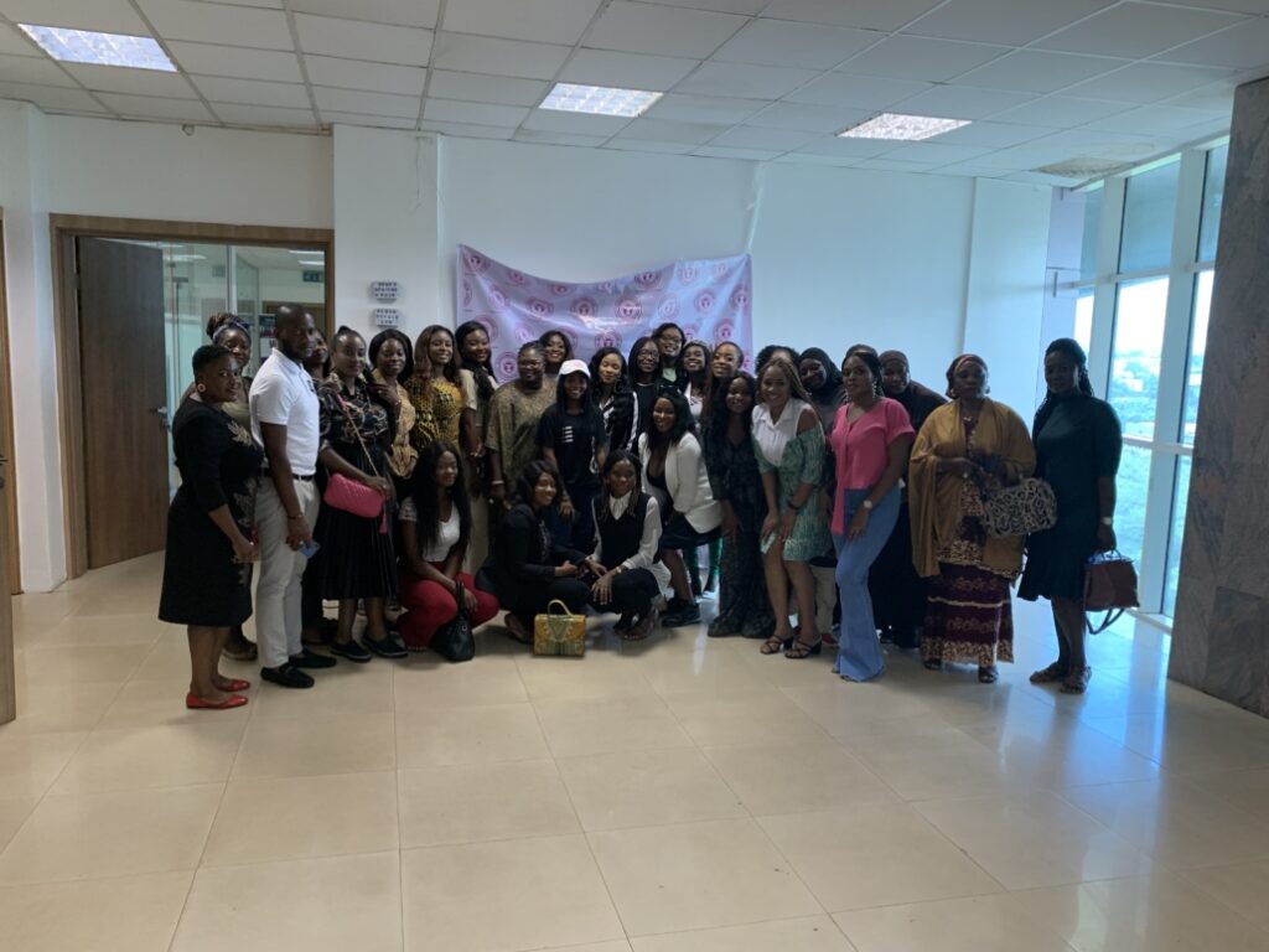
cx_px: 634
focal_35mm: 26
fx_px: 953
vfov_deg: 53.1
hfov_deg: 67.3
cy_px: 476
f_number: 1.8
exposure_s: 1/50
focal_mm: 4.25
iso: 125
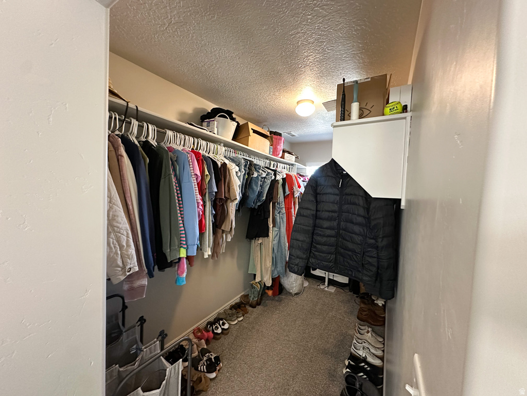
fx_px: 213
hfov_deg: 102.1
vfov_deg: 85.7
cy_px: 198
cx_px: 264
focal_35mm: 14
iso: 800
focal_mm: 2.22
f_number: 2.2
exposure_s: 1/60
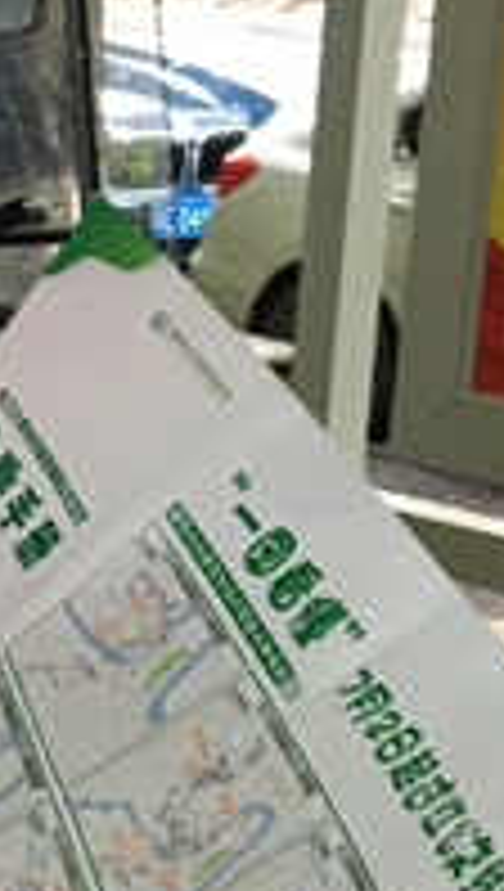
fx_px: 2413
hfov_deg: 10.7
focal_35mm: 102
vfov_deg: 20.9
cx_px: -554
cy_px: 562
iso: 200
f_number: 2.2
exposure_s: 1/17
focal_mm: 4.15
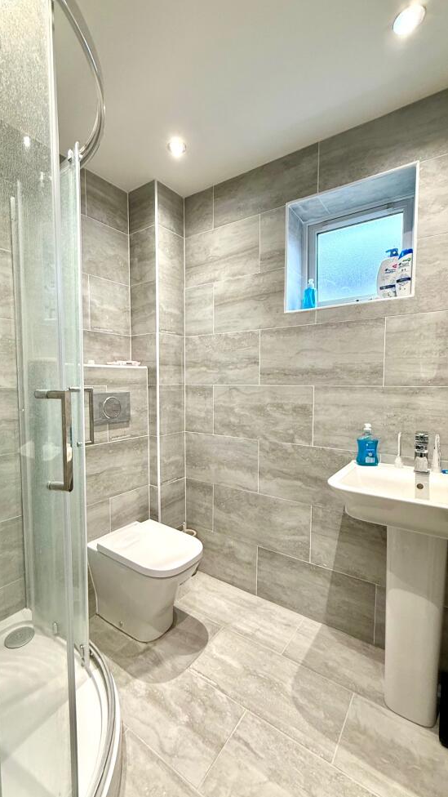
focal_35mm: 16
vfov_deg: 99.4
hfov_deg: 67.0
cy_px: 404
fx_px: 338
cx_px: 205
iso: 250
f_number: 2.2
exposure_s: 1/100
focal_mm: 2.22
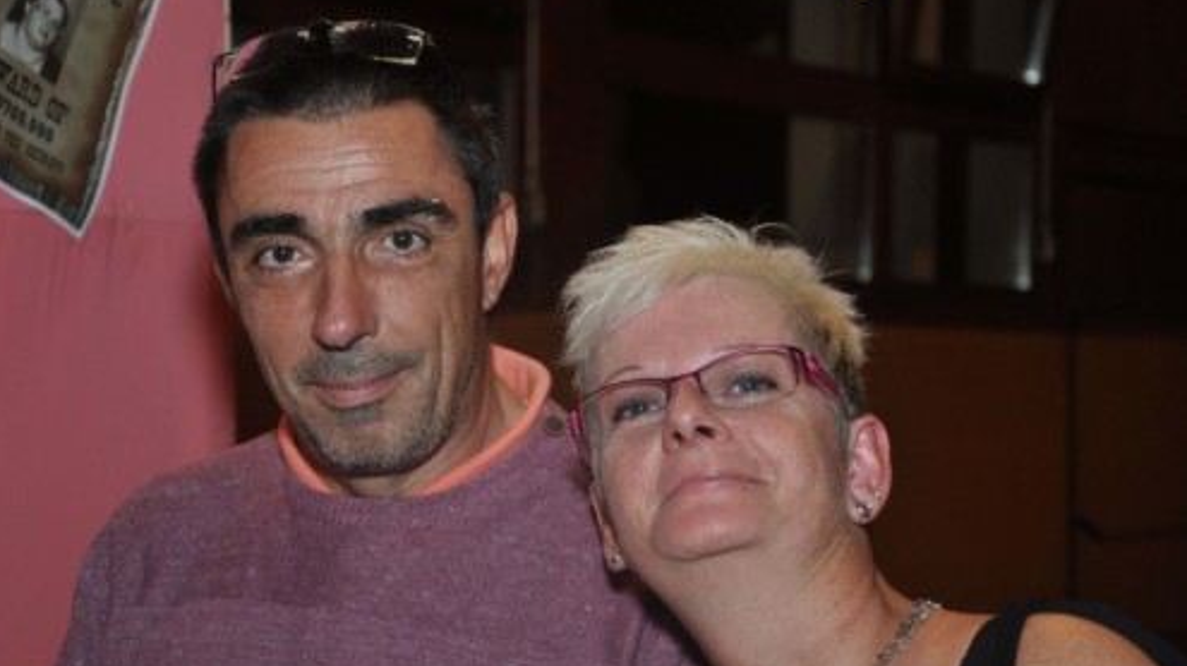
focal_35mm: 92
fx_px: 2895
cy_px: 367
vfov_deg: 13.1
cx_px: 590
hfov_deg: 23.2
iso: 800
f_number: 5
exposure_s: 1/60
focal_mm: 58
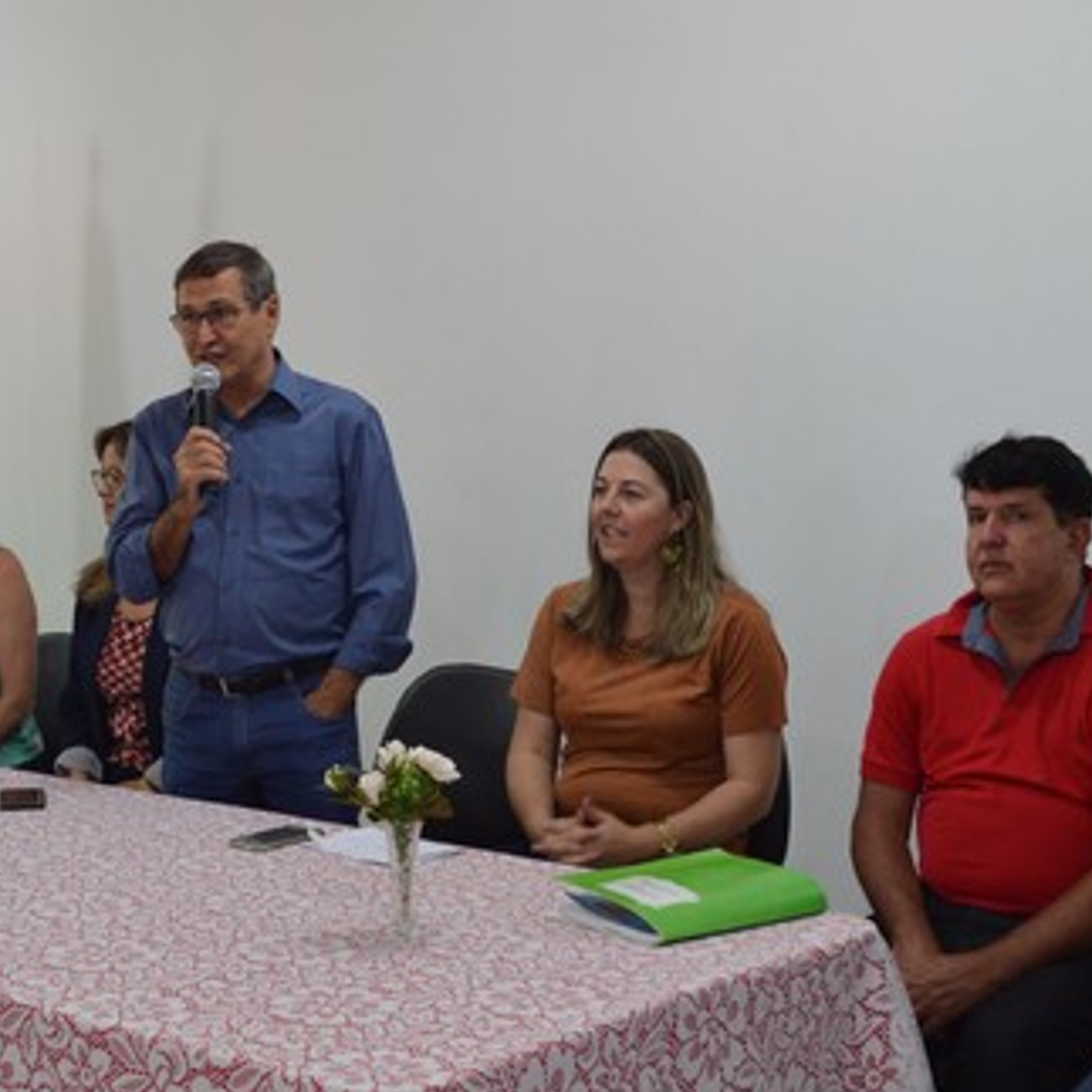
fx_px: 2320
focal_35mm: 65
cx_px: 399
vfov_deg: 26.5
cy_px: 505
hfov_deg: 26.4
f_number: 4
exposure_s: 1/60
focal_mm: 22
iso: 400
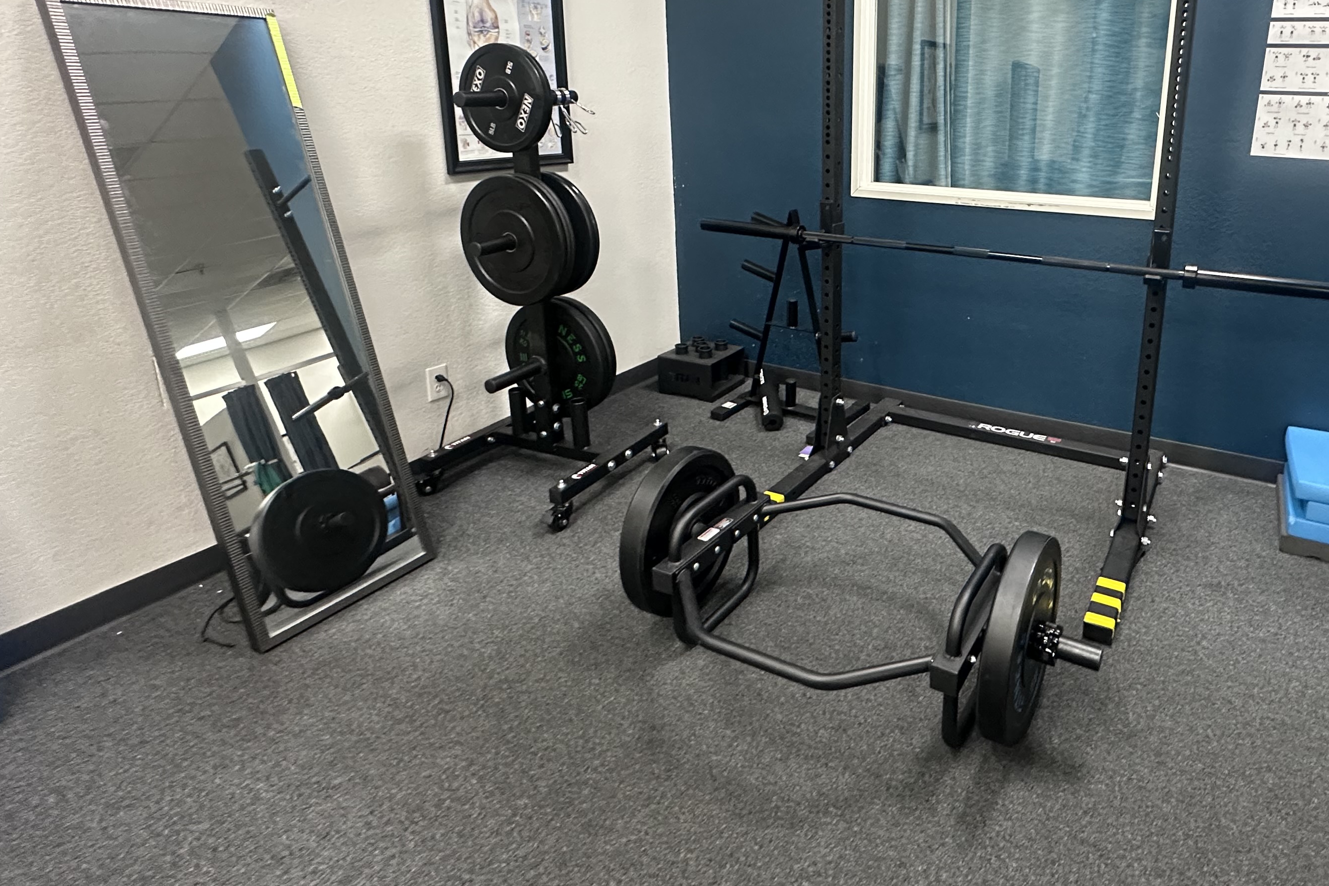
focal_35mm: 22
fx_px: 812
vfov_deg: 56.0
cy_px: 294
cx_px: 855
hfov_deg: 76.7
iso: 640
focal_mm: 2.22
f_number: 2.2
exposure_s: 1/60
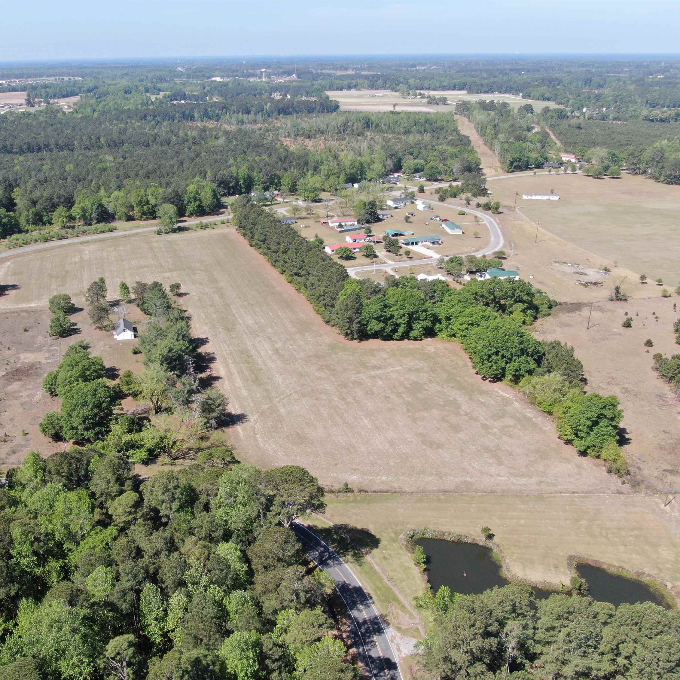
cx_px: 238
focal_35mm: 30
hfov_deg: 53.2
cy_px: 346
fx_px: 667
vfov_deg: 54.0
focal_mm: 4.48
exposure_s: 1/800
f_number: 2.8
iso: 100
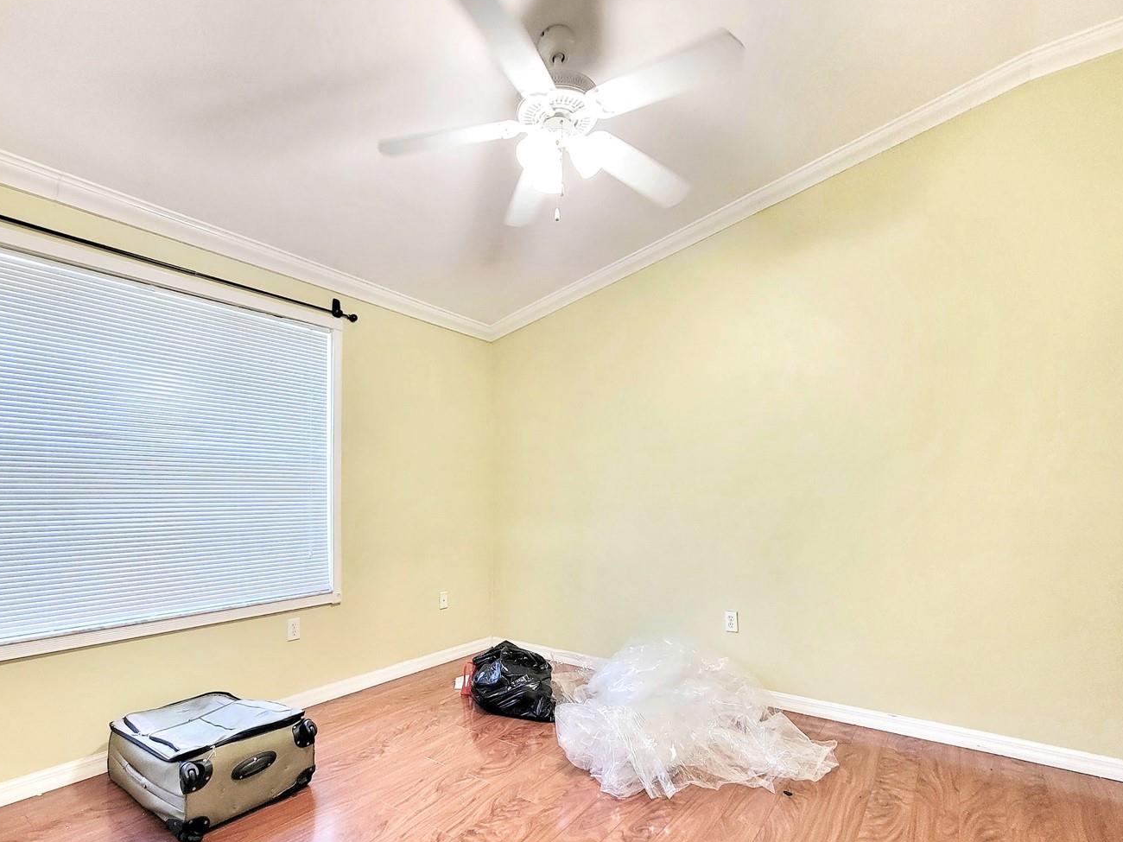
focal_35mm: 16
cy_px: 491
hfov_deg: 94.4
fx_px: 519
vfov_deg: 77.5
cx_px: 528
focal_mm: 2.2
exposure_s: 1/40
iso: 320
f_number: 2.2
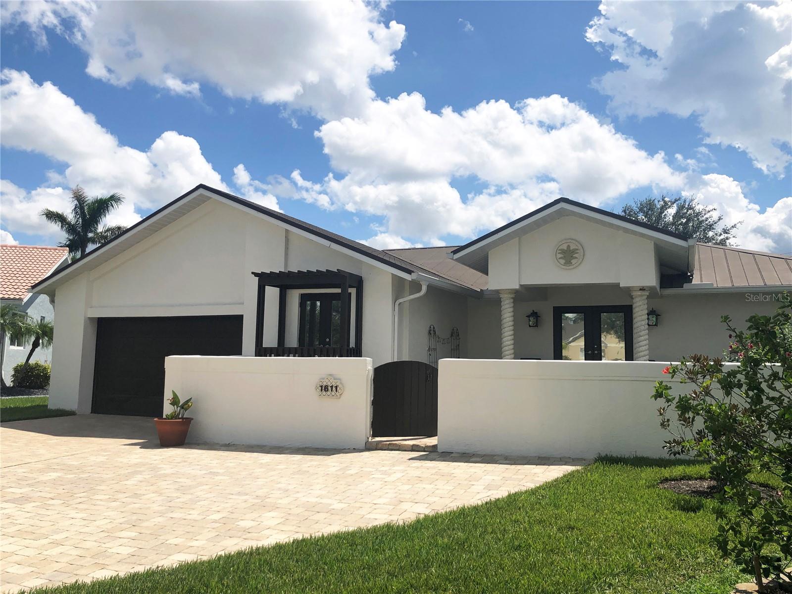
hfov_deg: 63.4
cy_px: 297
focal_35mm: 28
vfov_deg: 49.7
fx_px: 641
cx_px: 396
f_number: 1.8
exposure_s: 1/4425
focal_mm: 4
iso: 20
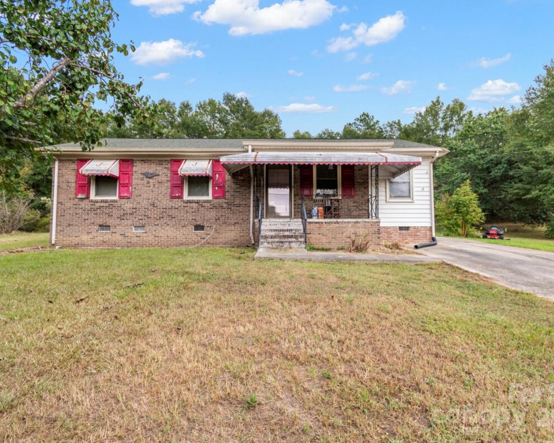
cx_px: 282
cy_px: 222
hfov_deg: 89.6
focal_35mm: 17
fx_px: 279
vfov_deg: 77.0
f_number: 5.6
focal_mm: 10
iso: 250
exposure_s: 1/100
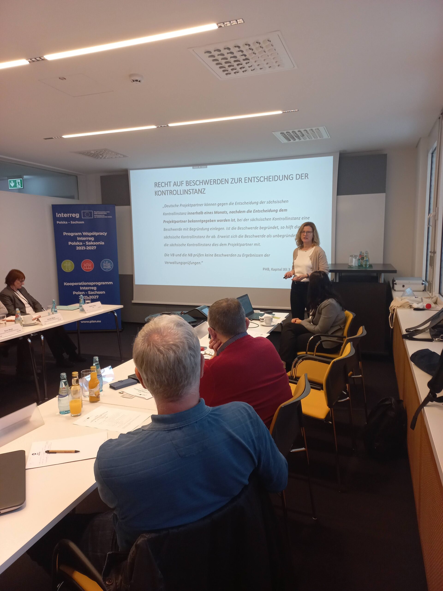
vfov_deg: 69.4
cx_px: 222
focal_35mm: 25
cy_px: 296
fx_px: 427
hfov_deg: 54.9
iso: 100
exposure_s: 1/50
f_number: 1.8
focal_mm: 4.6
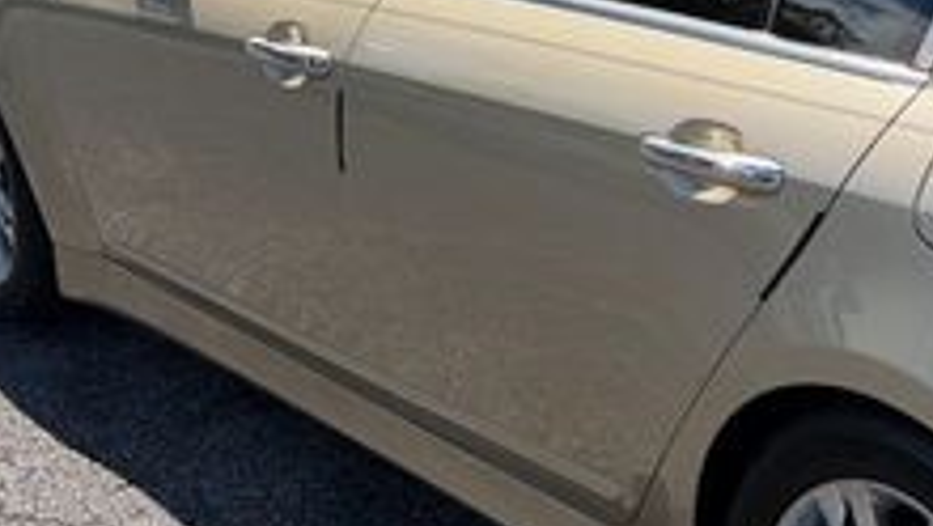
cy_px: 280
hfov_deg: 25.4
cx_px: 1081
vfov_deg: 15.9
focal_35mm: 76
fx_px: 1881
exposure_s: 1/3145
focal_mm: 6.76
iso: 80
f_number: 1.78
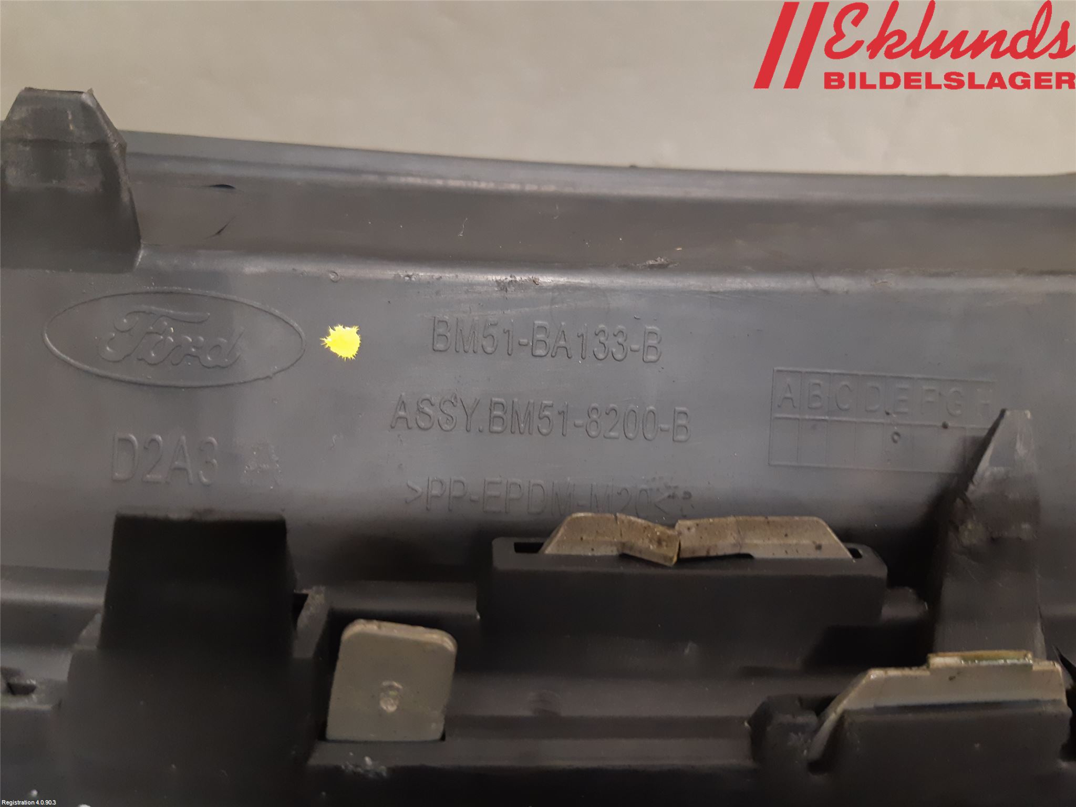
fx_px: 808
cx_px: 538
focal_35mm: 26
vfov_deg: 53.1
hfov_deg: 67.3
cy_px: 404
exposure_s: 1/33
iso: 200
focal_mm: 3.93
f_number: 1.7
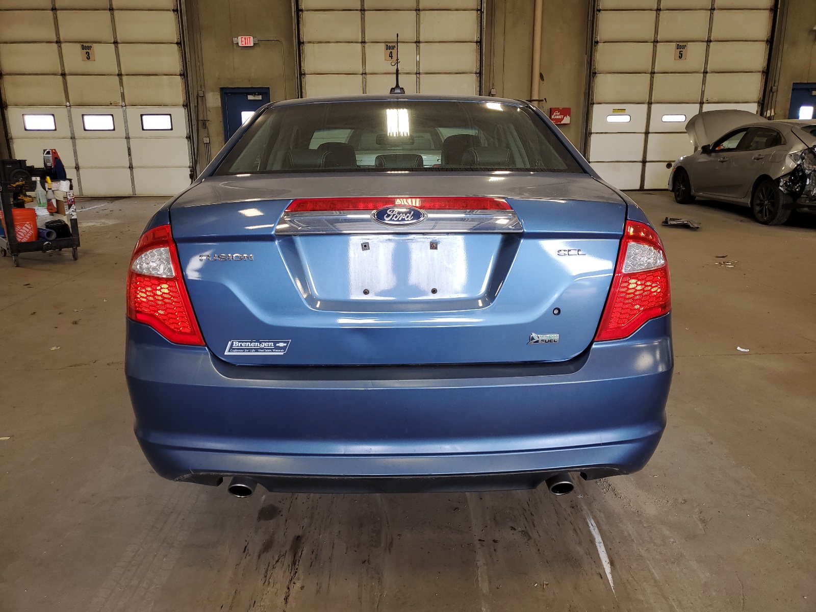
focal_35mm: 26
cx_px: 408
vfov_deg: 53.1
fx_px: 613
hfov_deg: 67.3
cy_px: 306
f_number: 1.5
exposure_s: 1/60.2
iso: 51
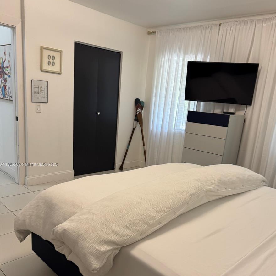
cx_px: 141
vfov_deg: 55.2
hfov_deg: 55.6
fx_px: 262
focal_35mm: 29
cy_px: 165
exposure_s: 1/60
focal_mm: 6.76
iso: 125
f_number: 1.78
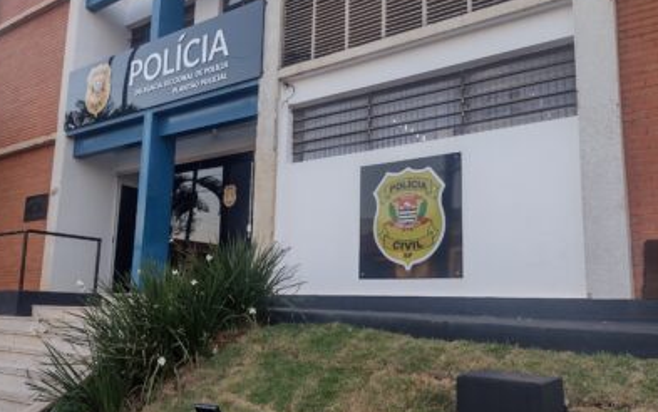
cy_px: 214
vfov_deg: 37.3
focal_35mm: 34
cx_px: 314
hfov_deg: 56.7
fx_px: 610
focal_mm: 4.71
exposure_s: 1/287
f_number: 1.7
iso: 100
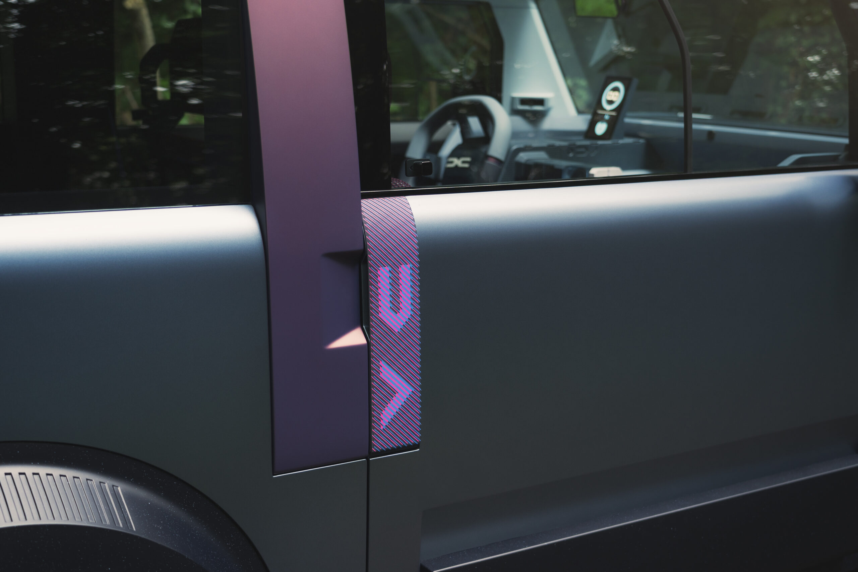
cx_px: 429
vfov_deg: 27.0
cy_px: 286
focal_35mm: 50
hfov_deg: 39.6
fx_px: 1192
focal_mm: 50
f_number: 4
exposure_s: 1/60
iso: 200
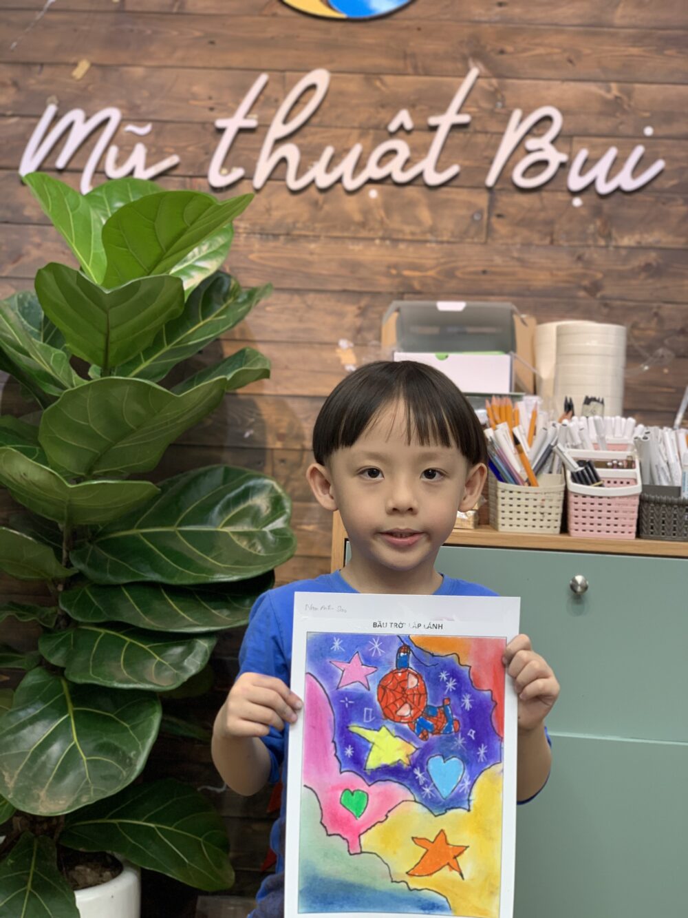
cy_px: 459
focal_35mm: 52
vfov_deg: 36.8
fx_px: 1378
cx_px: 344
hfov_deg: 28.0
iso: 64
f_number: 2.4
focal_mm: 6
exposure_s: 1/50
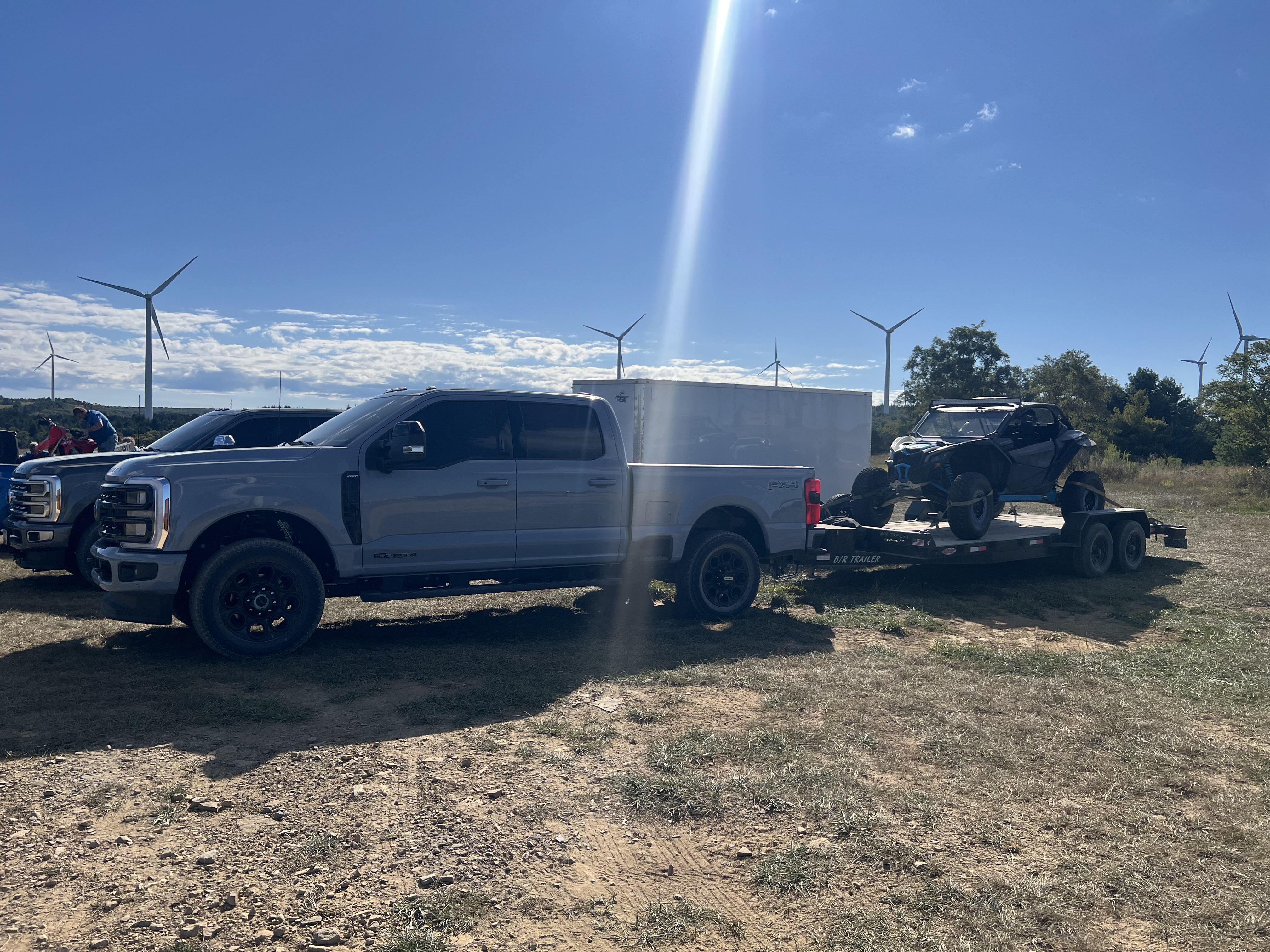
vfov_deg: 53.1
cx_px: 635
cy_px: 476
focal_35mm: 26
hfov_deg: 67.3
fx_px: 954
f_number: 1.5
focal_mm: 5.7
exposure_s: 1/8696
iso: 50
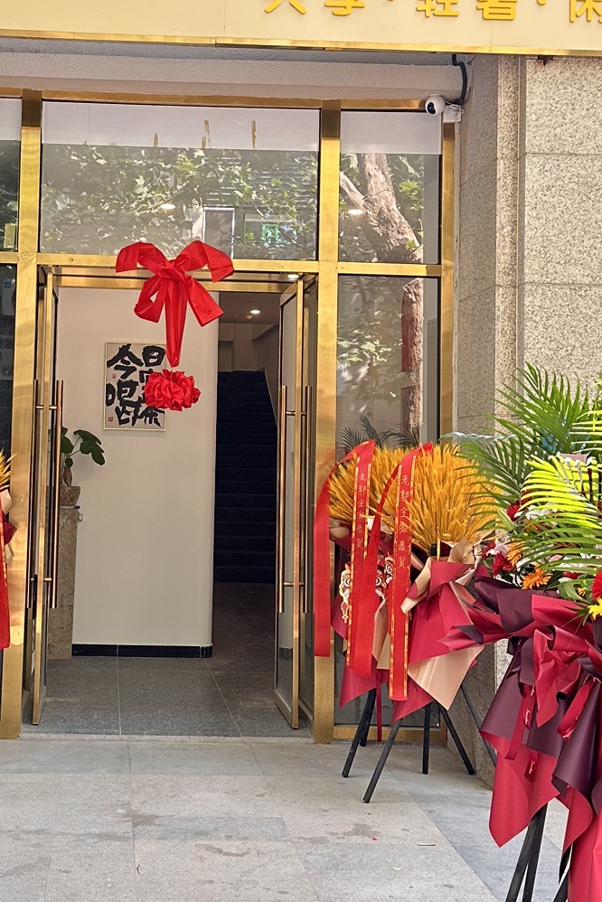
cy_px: 355
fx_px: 1253
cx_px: 163
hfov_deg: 26.7
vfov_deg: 39.4
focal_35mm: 50
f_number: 1.78
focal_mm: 6.86
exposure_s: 1/121
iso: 160
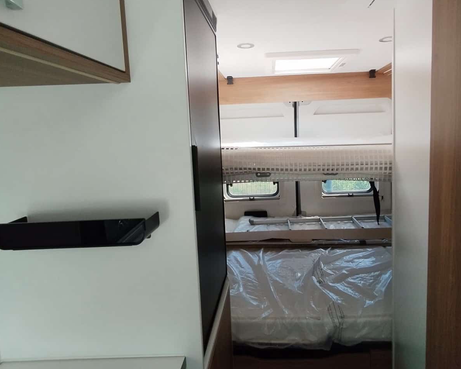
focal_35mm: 21
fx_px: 287
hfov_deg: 77.2
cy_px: 156
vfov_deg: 65.2
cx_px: 264
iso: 70
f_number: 2.2
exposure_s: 1/100
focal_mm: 1.65
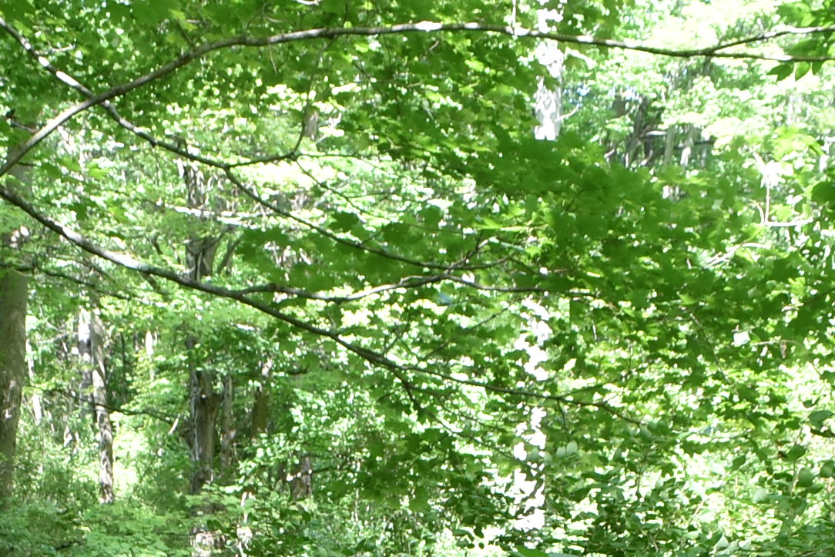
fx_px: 2598
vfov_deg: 11.3
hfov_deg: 18.2
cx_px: 252
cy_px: 1041
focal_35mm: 112
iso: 400
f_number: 5
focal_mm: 18
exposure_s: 1/100
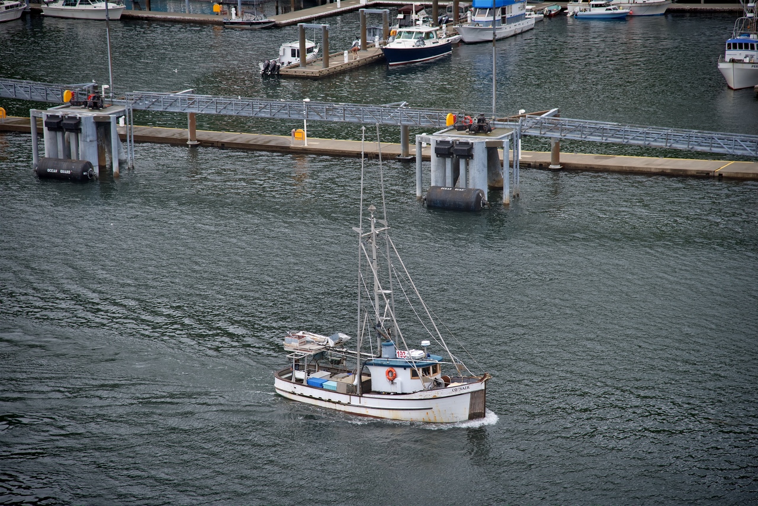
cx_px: 379
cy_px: 253
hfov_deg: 17.1
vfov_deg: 11.4
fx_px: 2527
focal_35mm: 120
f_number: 4.5
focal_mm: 120
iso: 100
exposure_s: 1/250
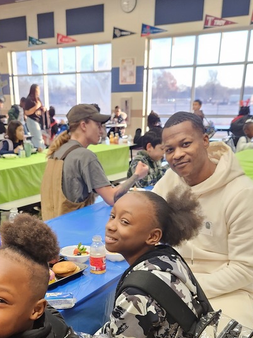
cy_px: 282
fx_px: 429
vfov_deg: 40.7
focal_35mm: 44
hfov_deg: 32.6
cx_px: 85
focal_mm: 5.4
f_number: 1.8
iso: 640
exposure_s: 1/60
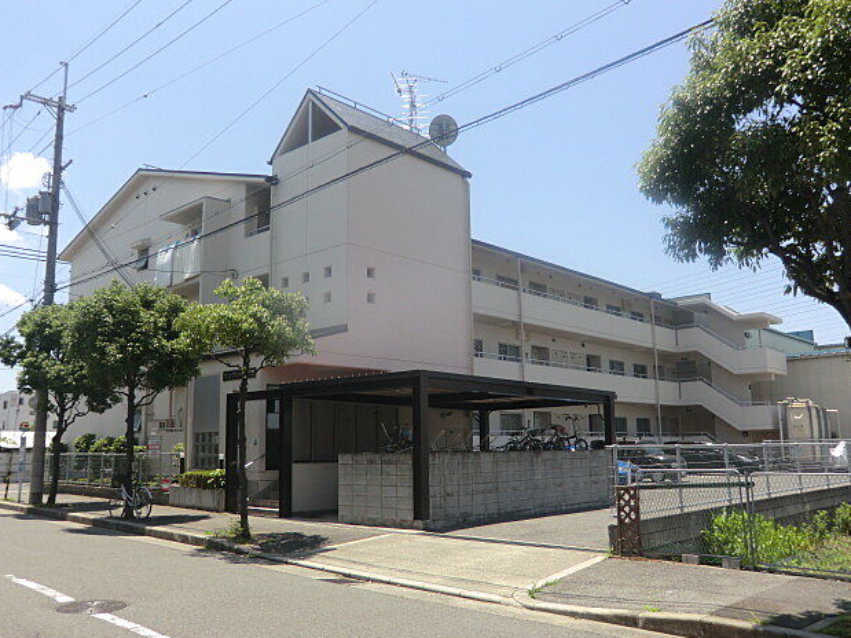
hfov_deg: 60.0
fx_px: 737
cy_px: 320
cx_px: 421
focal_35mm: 30
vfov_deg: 46.8
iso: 64
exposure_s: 1/500
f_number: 3.5
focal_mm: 5.2
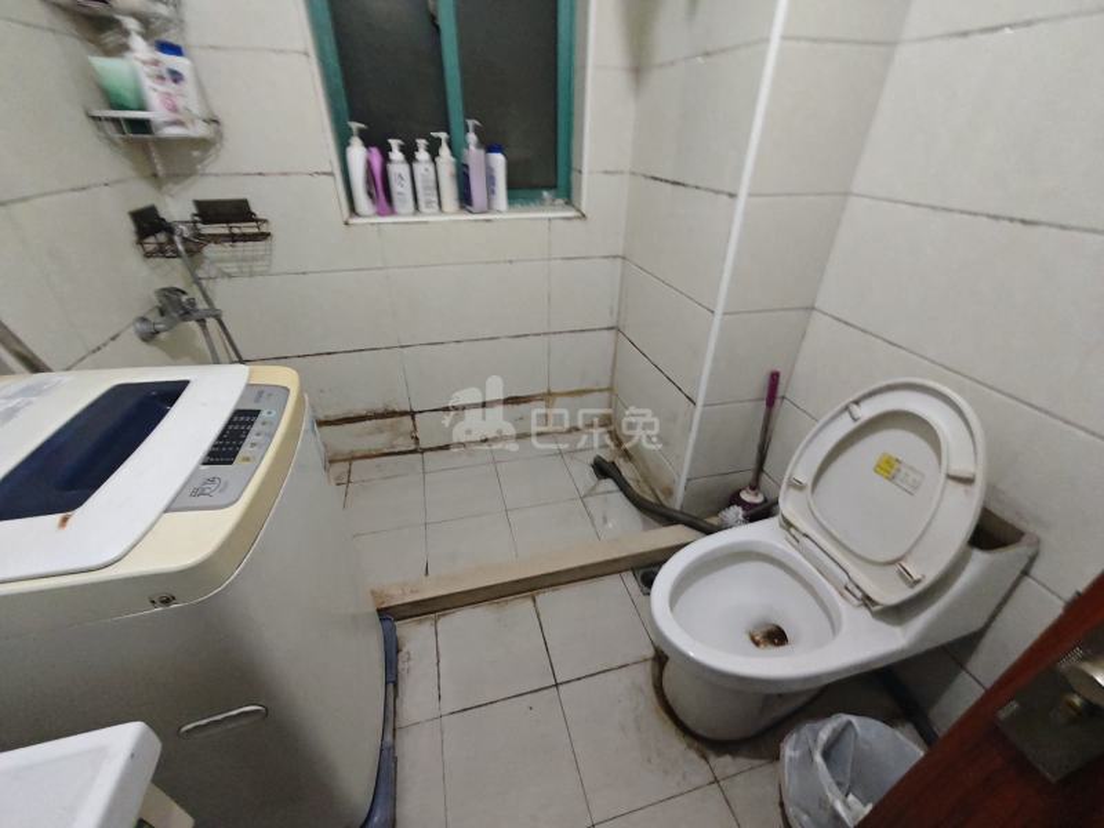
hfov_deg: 102.1
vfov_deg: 85.7
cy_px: 414
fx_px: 446
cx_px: 552
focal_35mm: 14
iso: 2000
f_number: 2.2
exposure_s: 1/17.8
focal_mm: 2.16
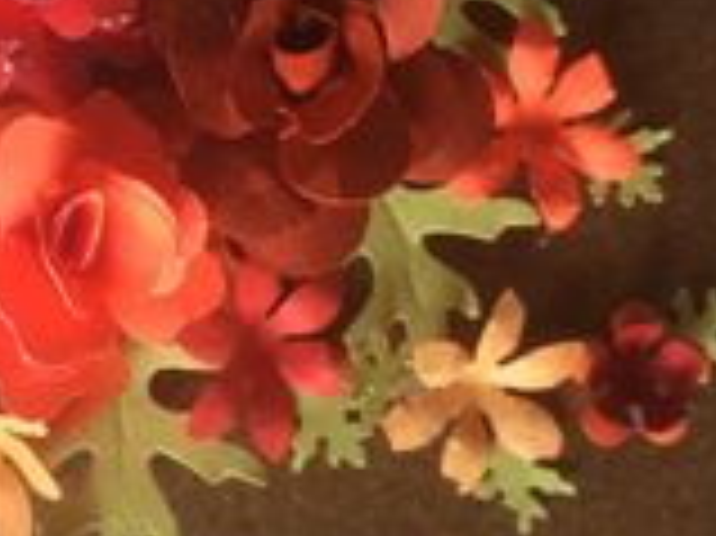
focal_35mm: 73
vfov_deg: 20.1
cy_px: 207
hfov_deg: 26.7
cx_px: 302
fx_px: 1509
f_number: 2.2
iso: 160
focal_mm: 4.15
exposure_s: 1/33
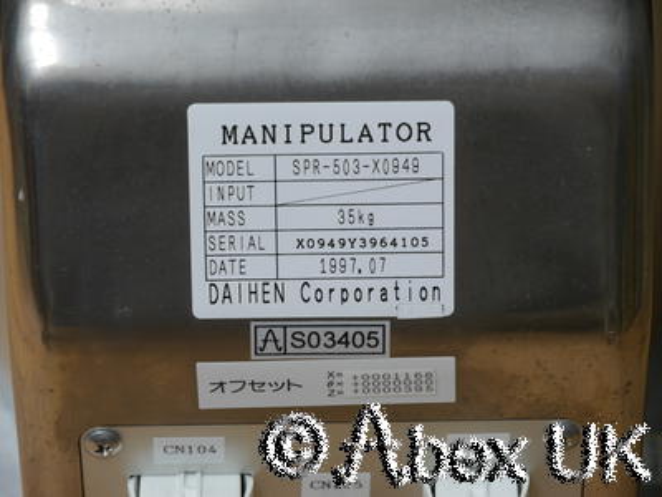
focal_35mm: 194
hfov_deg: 10.2
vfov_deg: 7.7
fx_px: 3710
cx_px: 331
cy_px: 248
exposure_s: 1/10
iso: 400
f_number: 9
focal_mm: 97
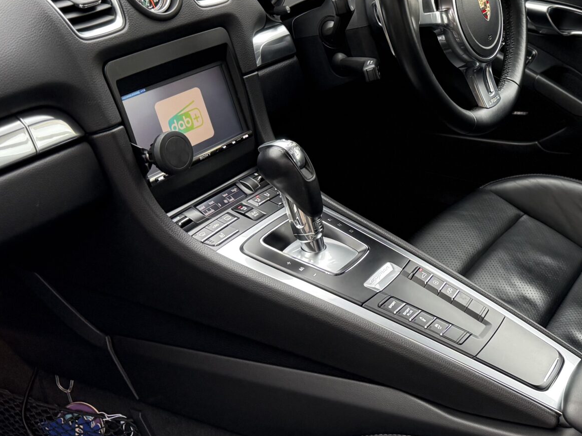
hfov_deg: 34.2
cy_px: 162
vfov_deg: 27.4
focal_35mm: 53
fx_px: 891
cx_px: 521
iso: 200
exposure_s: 1/94
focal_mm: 6.76
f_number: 1.78
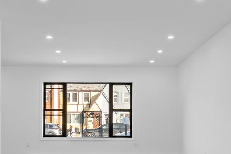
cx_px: 110
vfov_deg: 29.6
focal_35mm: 45
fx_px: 289
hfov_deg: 43.6
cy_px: 106
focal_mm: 14
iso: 1000
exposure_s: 1/20
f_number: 9
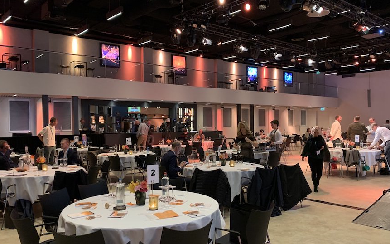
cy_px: 132
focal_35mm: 32
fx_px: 340
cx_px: 199
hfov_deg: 59.7
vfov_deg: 39.4
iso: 400
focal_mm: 4.25
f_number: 1.8
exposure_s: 1/24
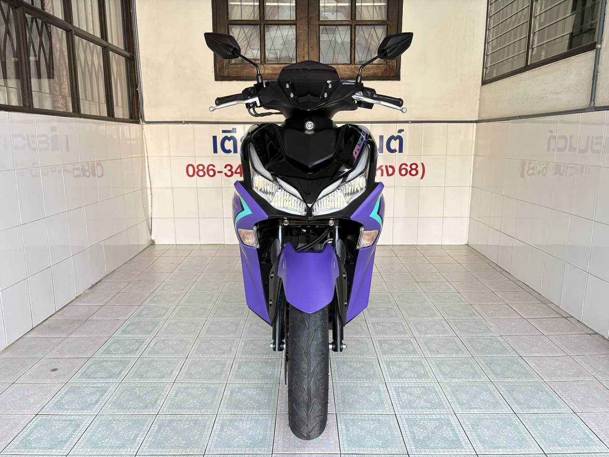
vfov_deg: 53.1
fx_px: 457
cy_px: 228
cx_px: 304
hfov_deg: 67.3
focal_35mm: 26
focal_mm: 5.96
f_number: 1.6
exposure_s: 1/60
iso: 200
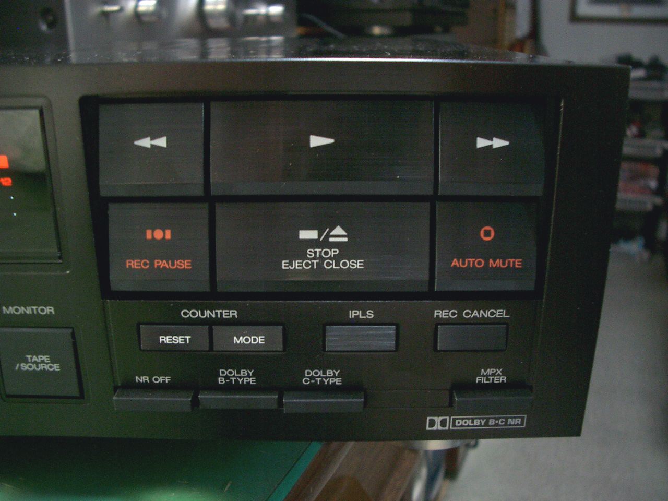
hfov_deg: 52.6
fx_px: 675
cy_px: 250
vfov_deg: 40.7
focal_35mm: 35
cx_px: 334
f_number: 2.6
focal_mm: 5.8
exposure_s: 1/8
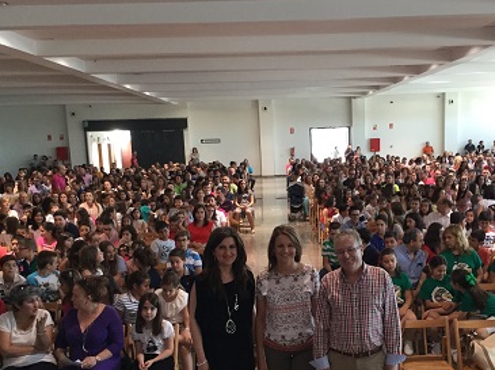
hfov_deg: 38.1
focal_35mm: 50
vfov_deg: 28.7
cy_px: 266
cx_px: 292
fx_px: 714
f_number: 2.4
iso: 100
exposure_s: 1/33
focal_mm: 3.3
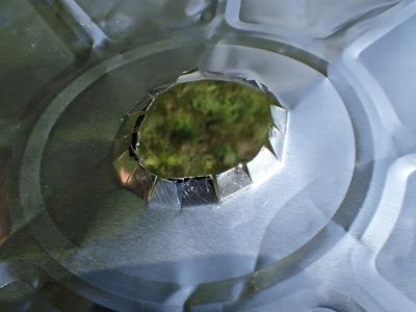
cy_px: 156
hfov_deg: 49.0
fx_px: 457
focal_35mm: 38
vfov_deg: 37.7
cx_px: 208
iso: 100
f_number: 10
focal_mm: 6.86
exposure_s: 1/200
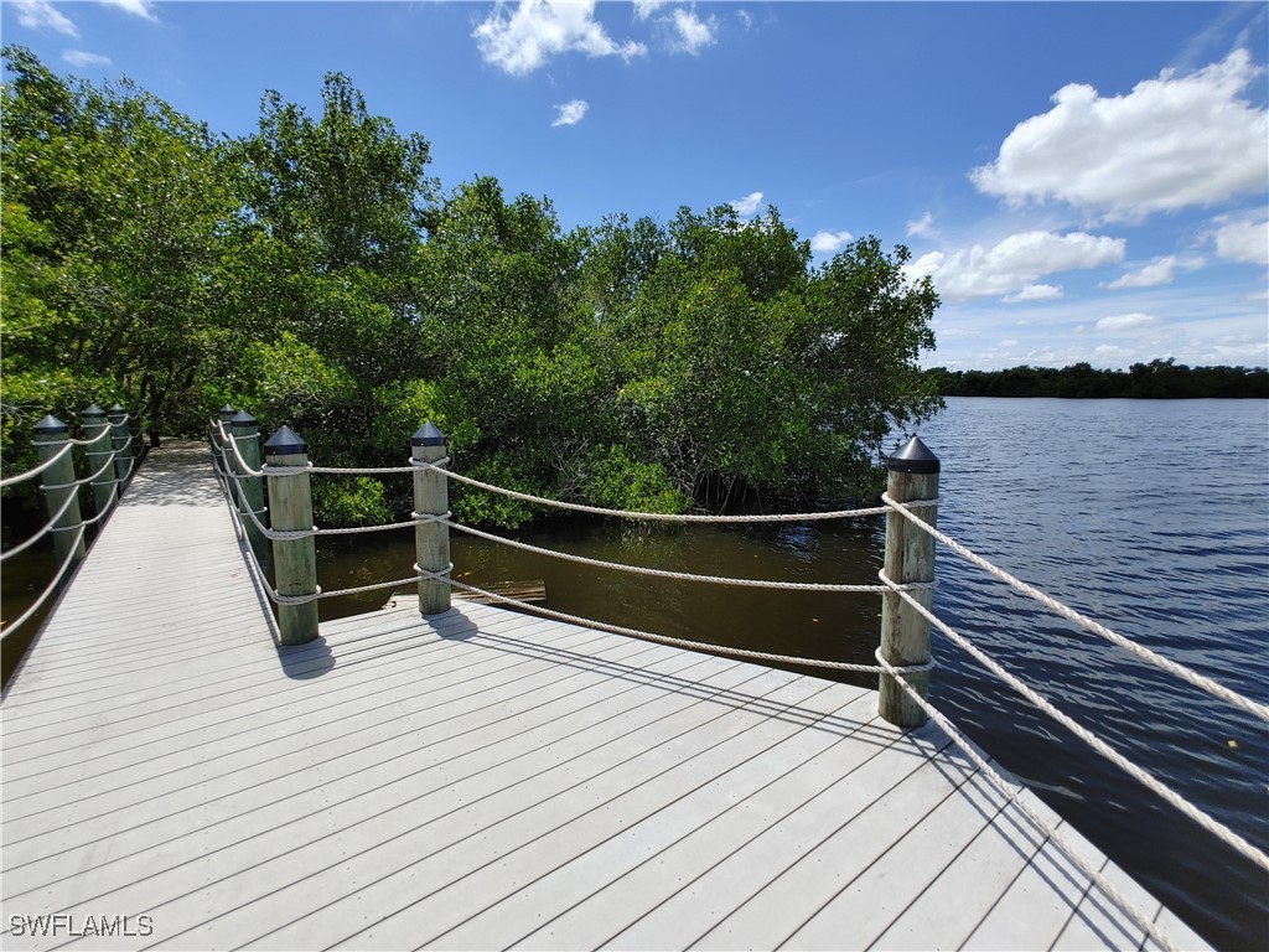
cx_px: 634
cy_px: 476
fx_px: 550
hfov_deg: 98.2
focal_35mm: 15
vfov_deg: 81.7
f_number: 1.9
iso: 50
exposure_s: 1/1163
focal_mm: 1.78
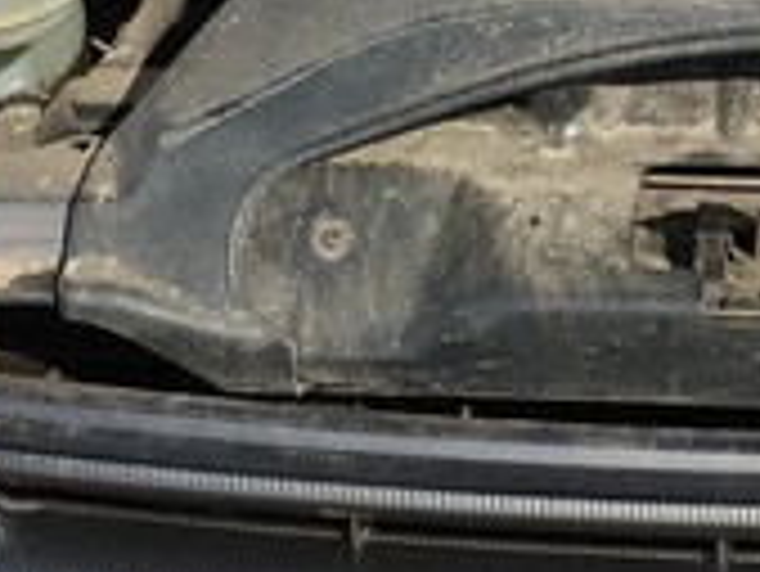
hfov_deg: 14.0
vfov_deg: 10.7
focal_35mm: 137
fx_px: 3010
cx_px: 872
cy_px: -104
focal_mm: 4.15
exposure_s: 1/1183
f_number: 2.2
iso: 25
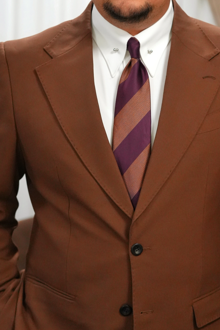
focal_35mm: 100
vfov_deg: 20.3
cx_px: 124
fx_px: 917
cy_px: 85
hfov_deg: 13.7
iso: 5000
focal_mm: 56
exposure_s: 1/200
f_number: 4
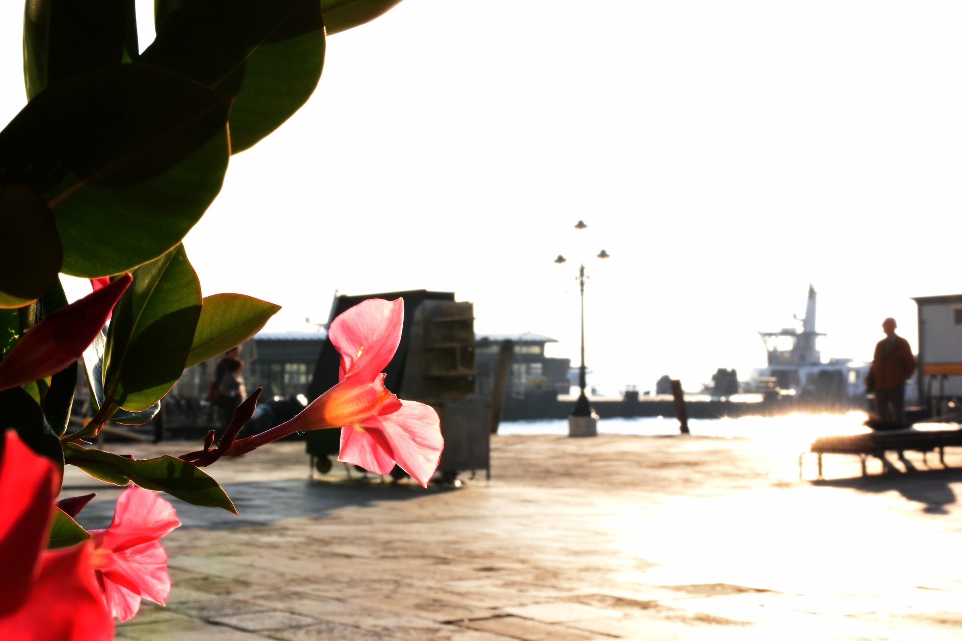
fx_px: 1683
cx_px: 481
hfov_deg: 31.9
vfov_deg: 21.6
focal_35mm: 63
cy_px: 320
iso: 400
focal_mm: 42
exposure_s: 1/50
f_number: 29
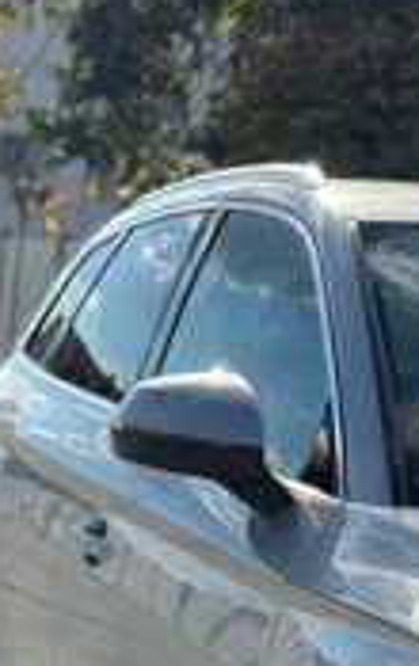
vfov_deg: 17.3
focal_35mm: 116
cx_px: 251
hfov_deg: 11.3
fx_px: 2111
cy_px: 738
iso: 64
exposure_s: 1/4608
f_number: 1.78
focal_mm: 6.76
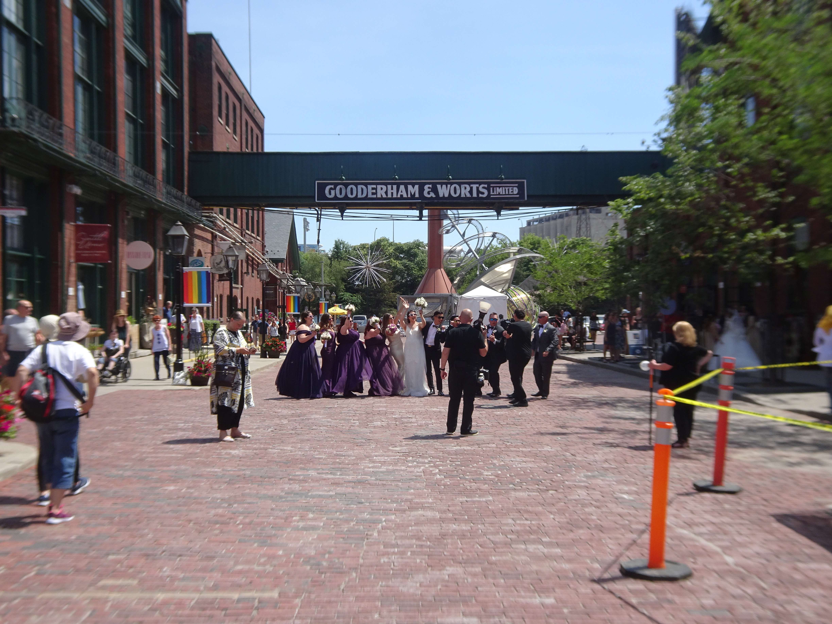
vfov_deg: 40.7
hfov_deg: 52.6
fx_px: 841
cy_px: 312
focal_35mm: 35
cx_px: 416
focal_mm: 5.98
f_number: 4
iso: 80
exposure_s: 1/500
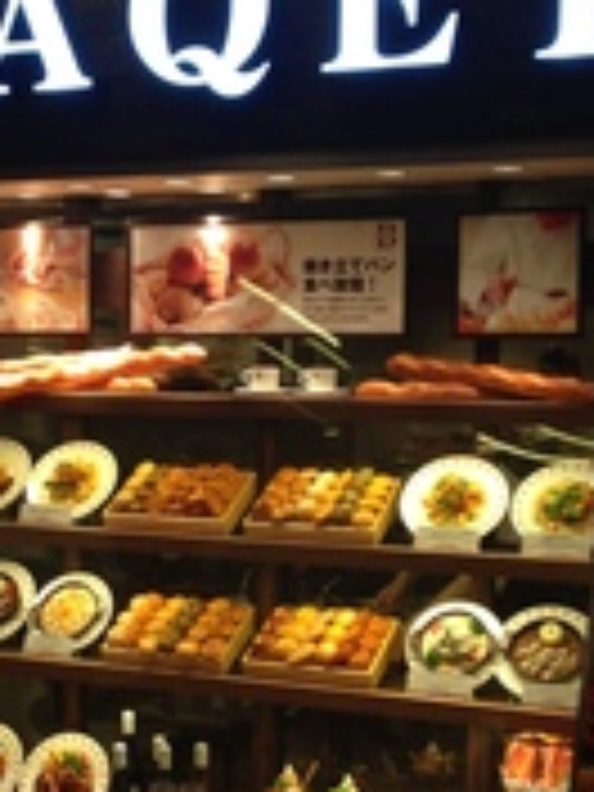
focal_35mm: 75
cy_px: 472
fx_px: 1716
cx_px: 126
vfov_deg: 25.9
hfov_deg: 19.5
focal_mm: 4.12
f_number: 2.4
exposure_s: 1/30
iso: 50
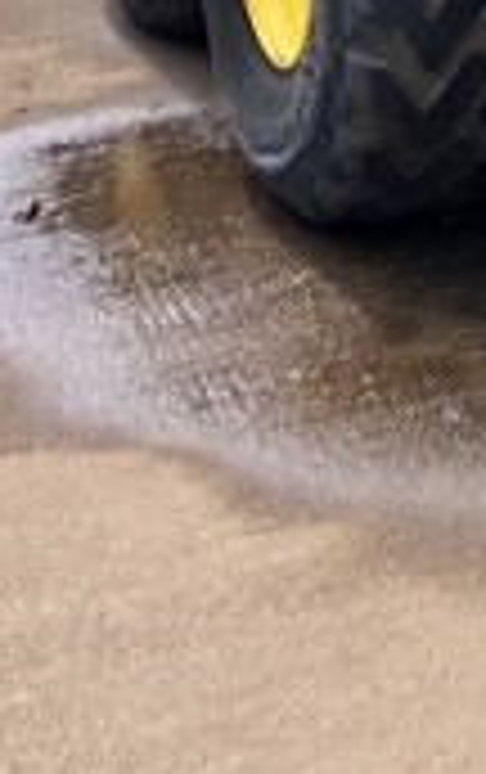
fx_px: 2915
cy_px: -342
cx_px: 1359
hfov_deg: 8.3
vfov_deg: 14.3
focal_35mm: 138
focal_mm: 3.99
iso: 20
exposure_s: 1/444
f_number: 1.8
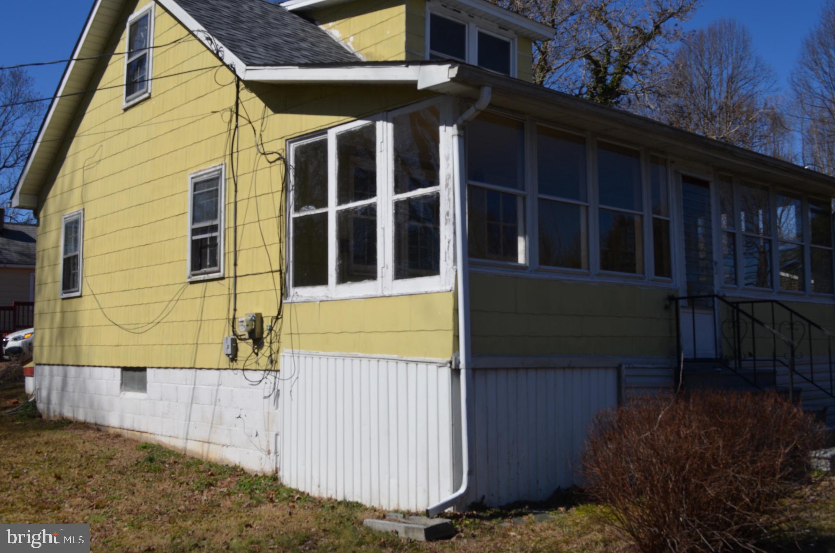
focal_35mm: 36
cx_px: 418
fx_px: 833
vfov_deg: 36.7
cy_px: 276
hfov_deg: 53.2
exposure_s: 1/200
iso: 100
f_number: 11
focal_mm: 24
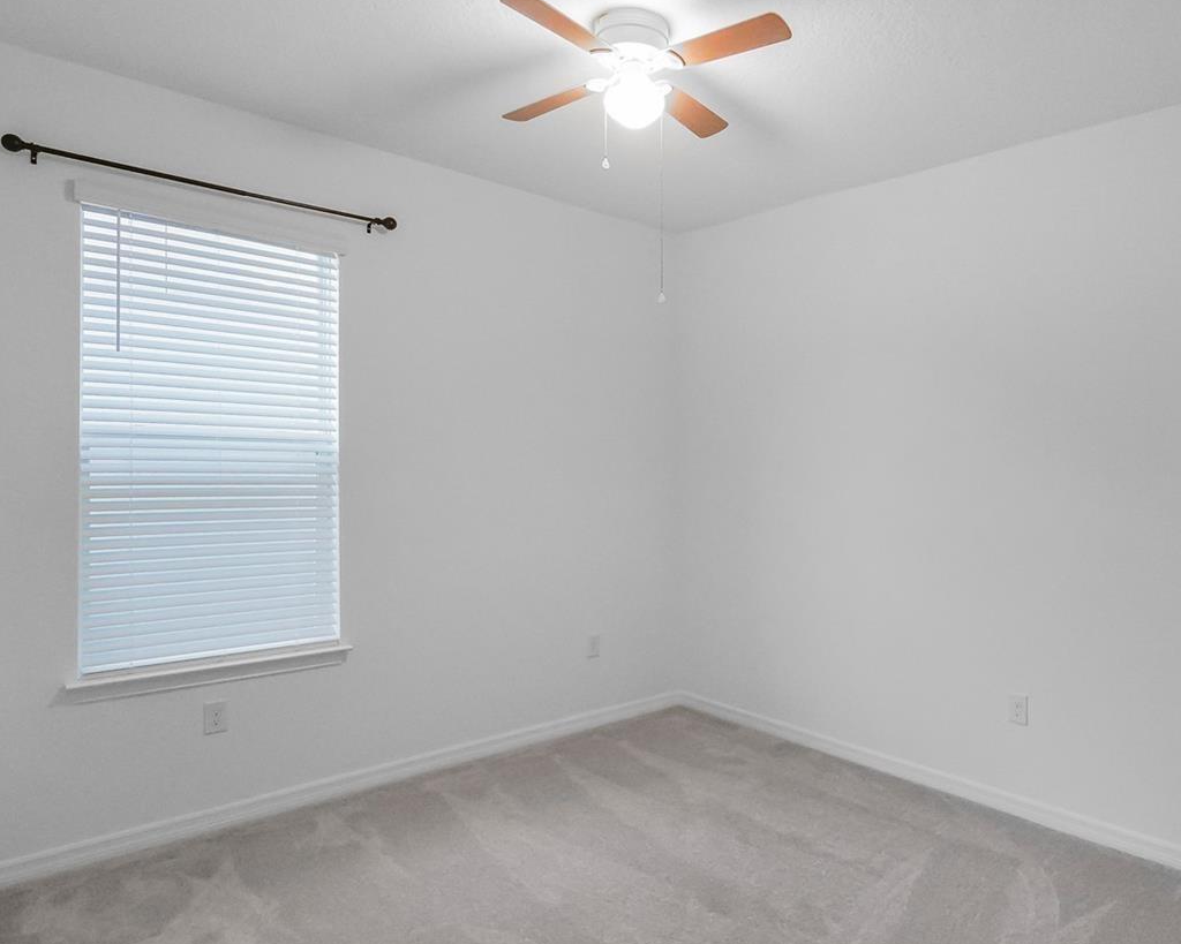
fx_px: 769
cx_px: 701
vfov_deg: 63.0
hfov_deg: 74.3
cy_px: 431
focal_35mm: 22
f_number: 4
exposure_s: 1/160
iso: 3200
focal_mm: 10
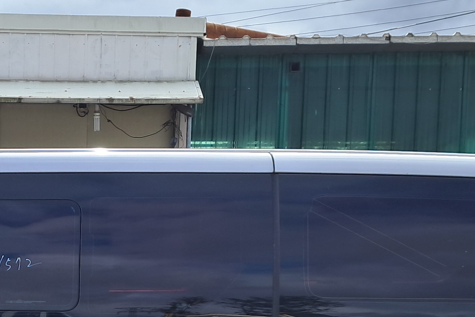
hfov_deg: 22.2
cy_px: 414
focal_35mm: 90
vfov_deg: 14.5
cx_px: 68
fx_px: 1188
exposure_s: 1/533
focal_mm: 4
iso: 50
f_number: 1.8
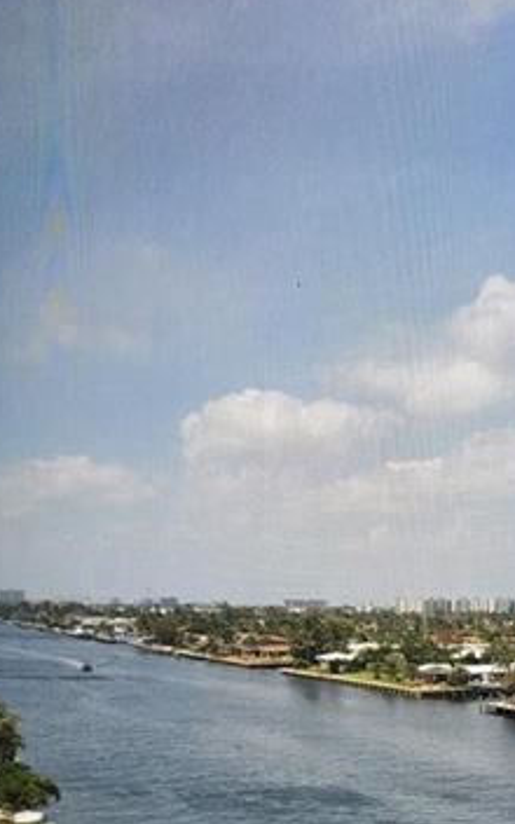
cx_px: 323
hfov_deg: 27.3
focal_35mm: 47
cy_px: 672
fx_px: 1055
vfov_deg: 40.7
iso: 50
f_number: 2.4
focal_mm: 4.3
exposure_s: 1/773
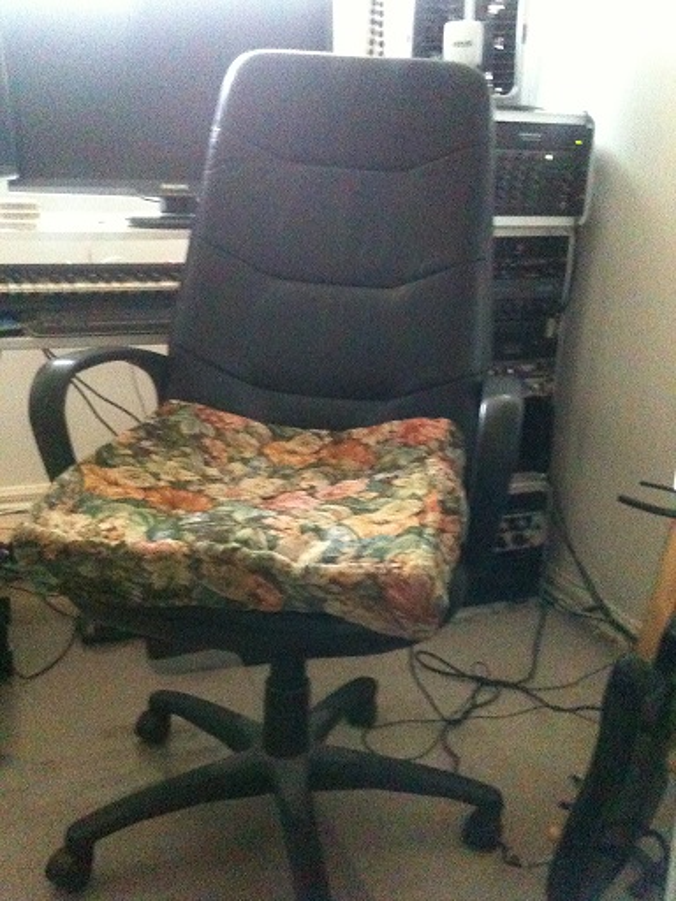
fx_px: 911
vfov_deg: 52.6
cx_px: 338
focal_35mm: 35
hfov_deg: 40.7
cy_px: 450
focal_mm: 3.85
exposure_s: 1/10
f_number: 2.8
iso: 1000
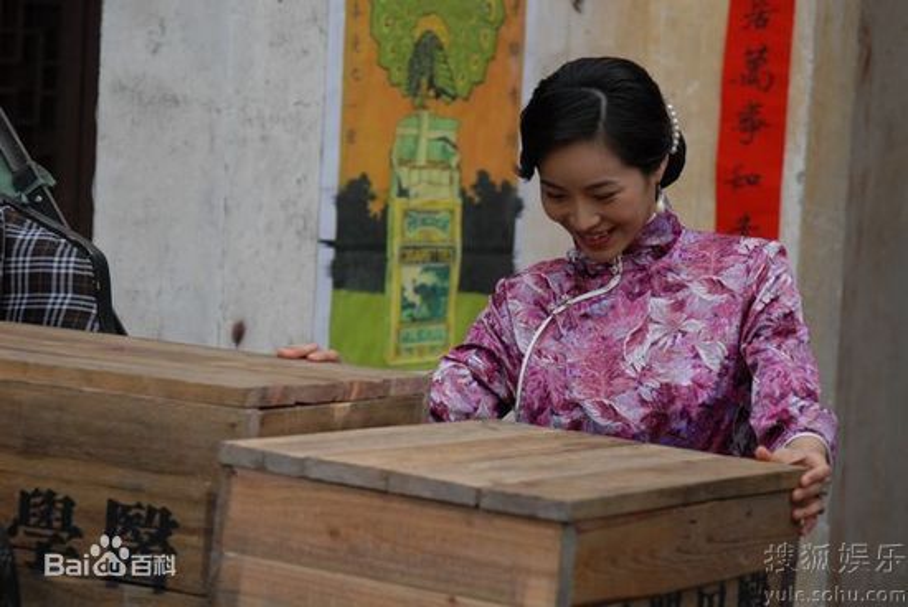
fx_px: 3030
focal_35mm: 120
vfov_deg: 11.5
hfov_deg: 17.0
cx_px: 454
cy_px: 304
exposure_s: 1/250
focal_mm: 80
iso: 400
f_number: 4
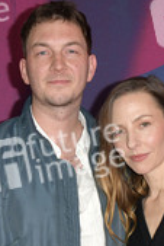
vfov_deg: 22.0
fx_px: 614
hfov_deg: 15.2
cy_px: 231
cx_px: 93
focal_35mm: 90
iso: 800
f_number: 5.6
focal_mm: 38
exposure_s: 1/200
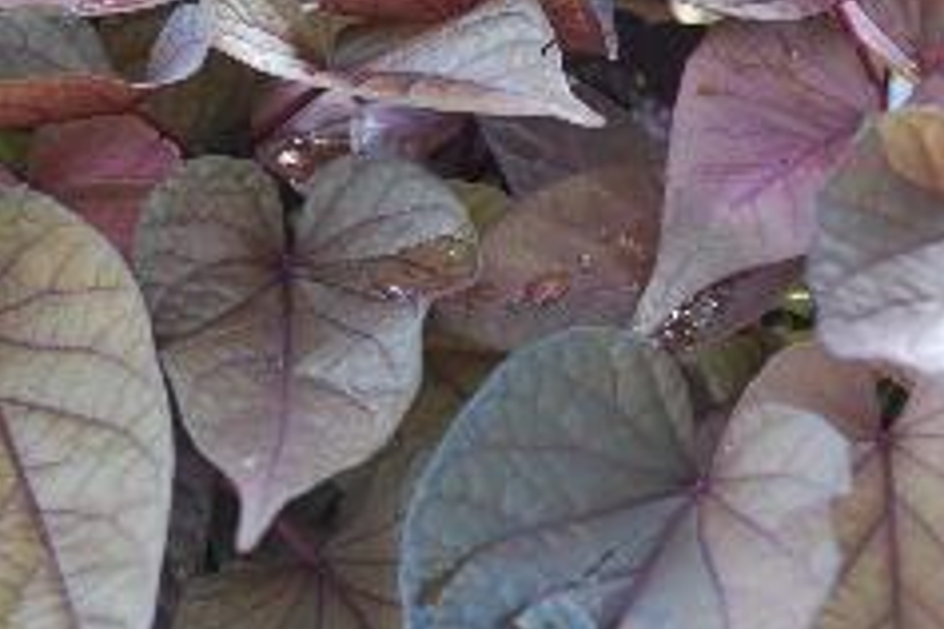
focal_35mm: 76
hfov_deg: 26.6
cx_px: 538
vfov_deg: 17.9
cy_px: 311
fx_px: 1993
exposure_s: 1/60
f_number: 4.8
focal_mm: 30
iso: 320
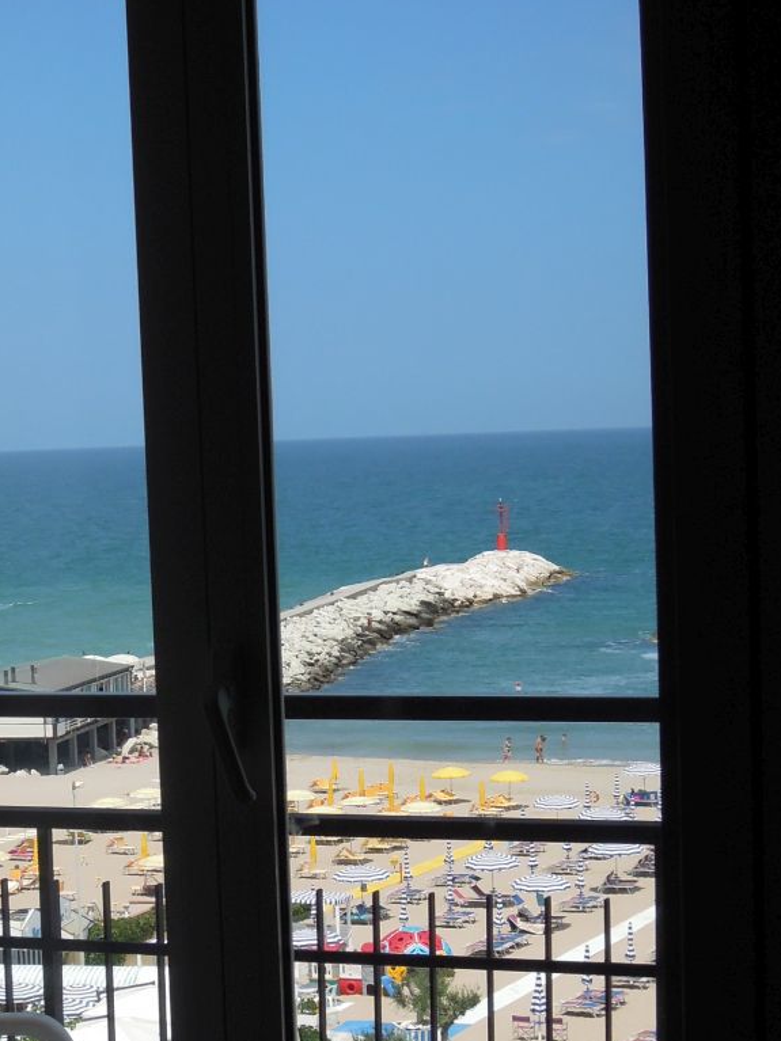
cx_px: 236
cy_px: 739
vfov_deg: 21.9
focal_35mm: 89
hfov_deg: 16.5
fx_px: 2678
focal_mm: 9
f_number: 4.2
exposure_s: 1/1600
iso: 160
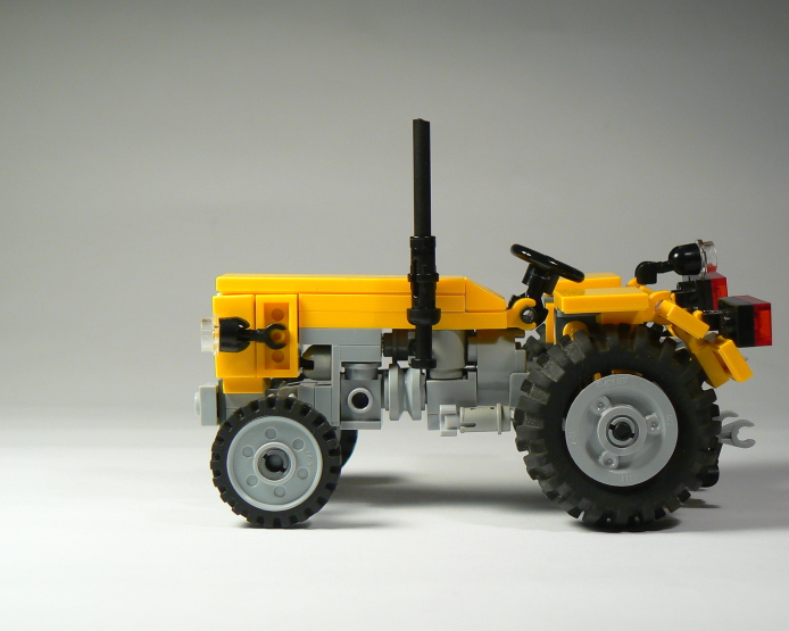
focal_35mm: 81
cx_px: 443
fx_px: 1891
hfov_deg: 23.6
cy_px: 323
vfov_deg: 18.9
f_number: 3.2
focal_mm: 12
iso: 80
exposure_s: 1/20
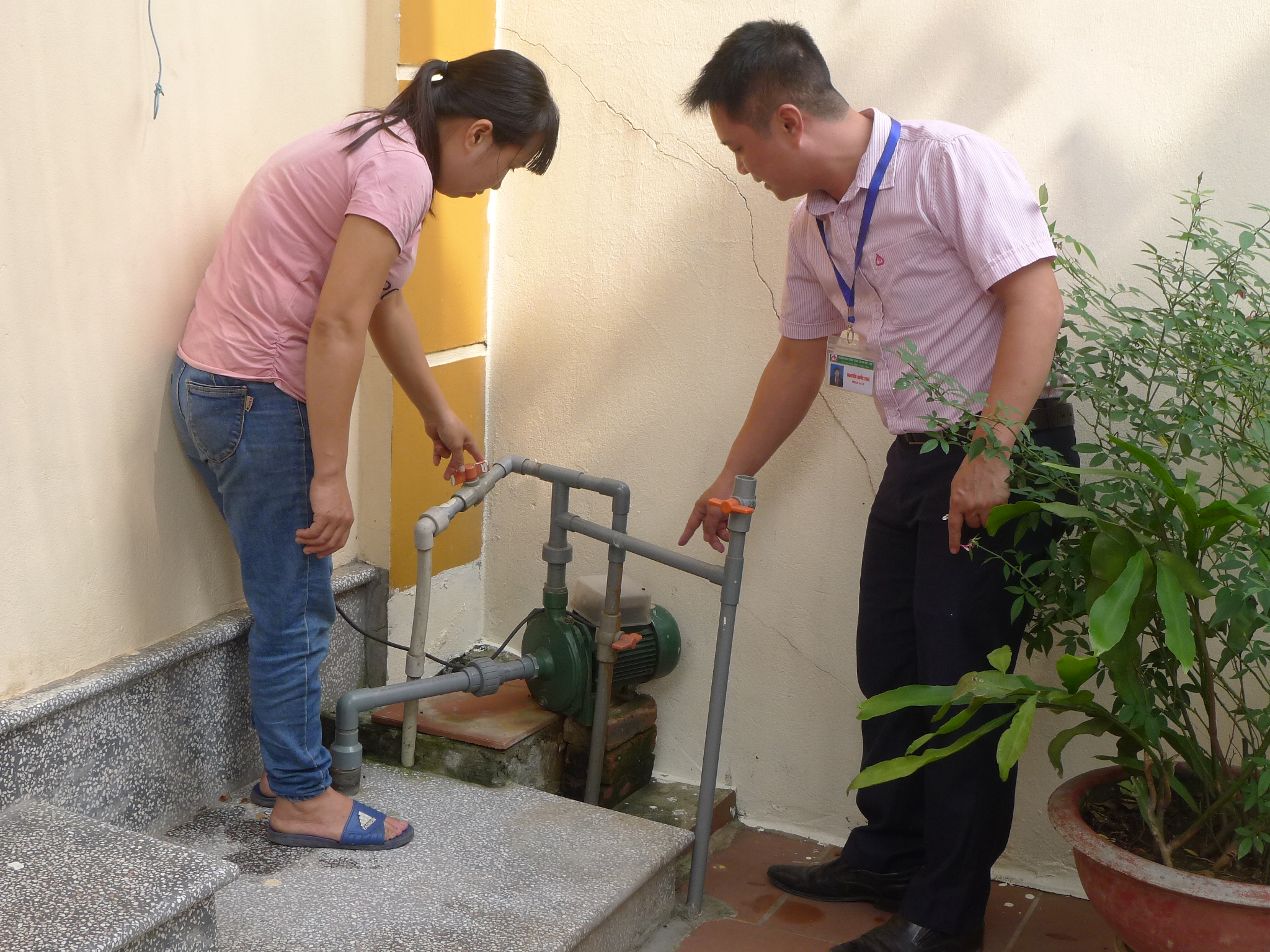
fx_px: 1834
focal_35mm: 50
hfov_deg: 38.2
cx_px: 635
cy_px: 476
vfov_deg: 29.1
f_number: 4.5
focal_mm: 10.7
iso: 200
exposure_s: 1/320
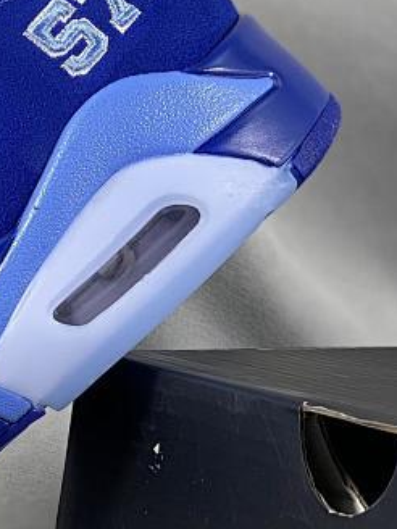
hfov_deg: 8.5
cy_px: 137
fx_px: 2615
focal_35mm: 171
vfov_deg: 11.5
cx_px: -166
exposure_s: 1/204
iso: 20
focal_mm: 6
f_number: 2
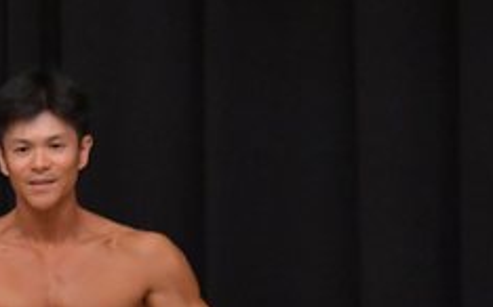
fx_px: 11563
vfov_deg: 1.5
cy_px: 505
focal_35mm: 861
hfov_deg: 2.4
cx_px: -28
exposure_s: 1/400
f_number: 5.6
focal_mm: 170
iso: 6400
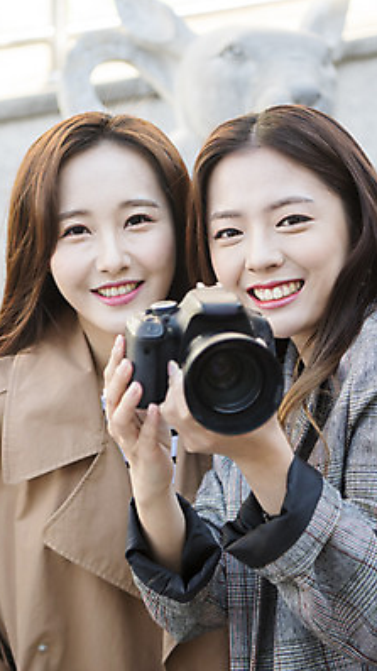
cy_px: 335
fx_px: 1548
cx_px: 145
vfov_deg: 24.5
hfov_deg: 13.9
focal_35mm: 87
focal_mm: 55
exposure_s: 1/320
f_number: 2.8
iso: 160
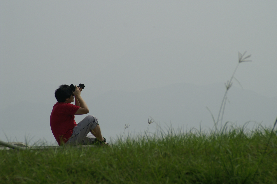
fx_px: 1499
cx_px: 138
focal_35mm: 195
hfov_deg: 10.6
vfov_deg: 7.0
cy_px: 92
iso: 100
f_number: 11
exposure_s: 1/200
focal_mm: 130
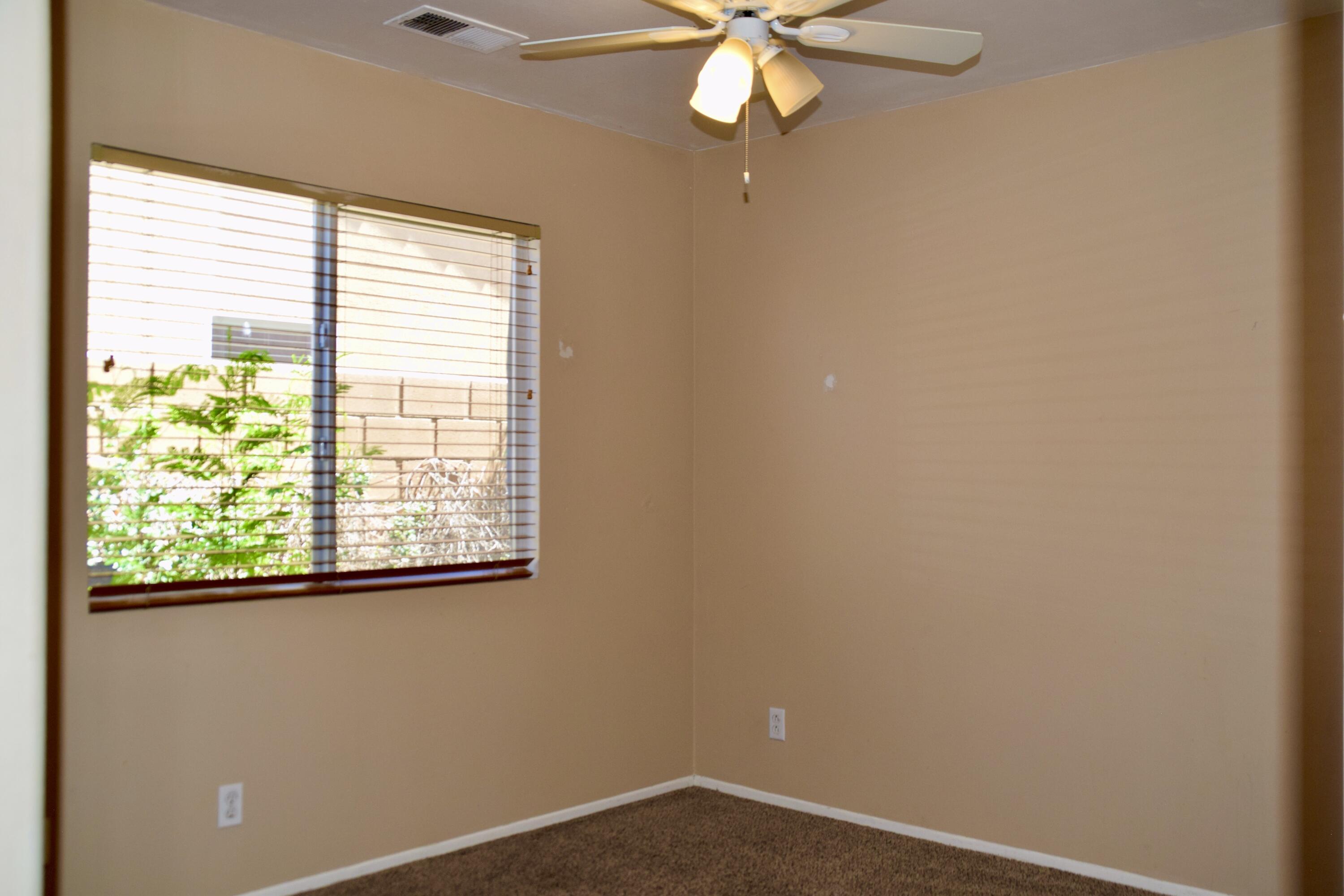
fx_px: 1232
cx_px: 672
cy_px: 448
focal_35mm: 33
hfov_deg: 57.2
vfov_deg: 40.0
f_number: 5.6
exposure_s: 1/125
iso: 400
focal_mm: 22
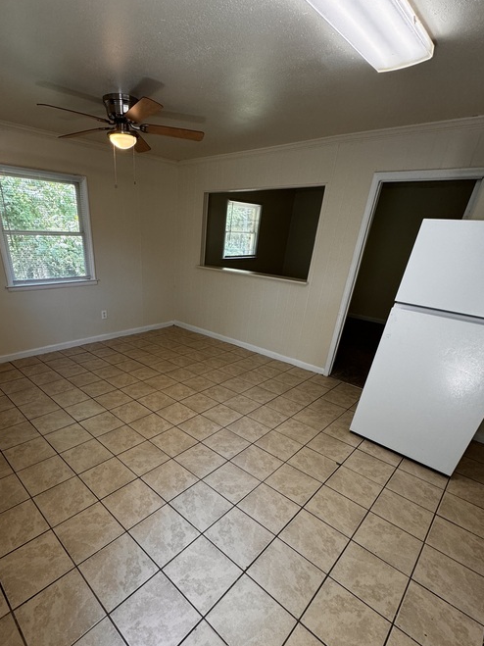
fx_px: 317
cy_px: 386
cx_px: 192
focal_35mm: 17
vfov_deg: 89.9
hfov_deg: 73.8
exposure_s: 1/120
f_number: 2.2
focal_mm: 2.22
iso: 160
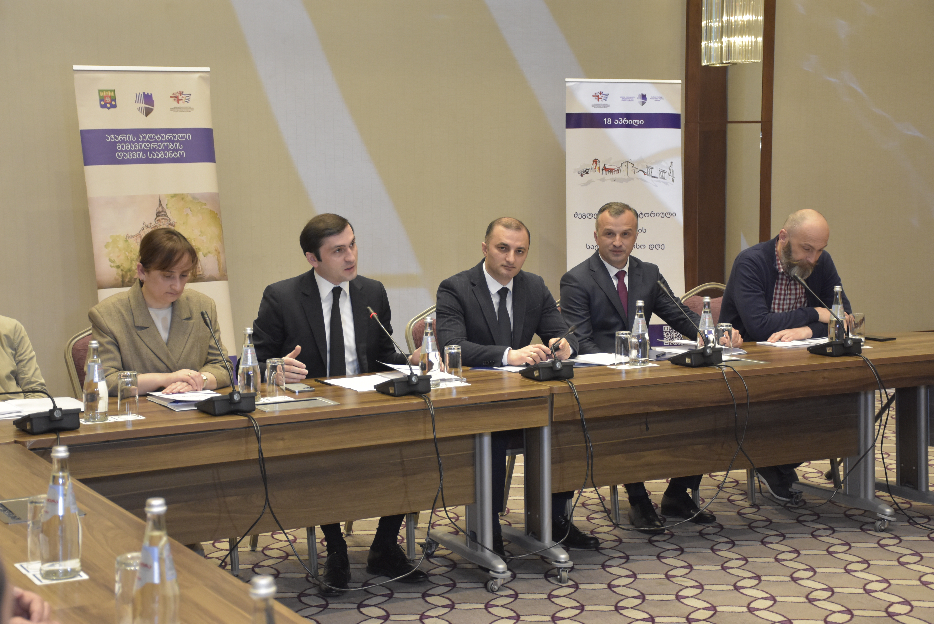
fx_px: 1557
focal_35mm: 60
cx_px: 467
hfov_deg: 33.4
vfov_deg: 22.6
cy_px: 312
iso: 2500
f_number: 4.5
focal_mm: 40
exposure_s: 1/100
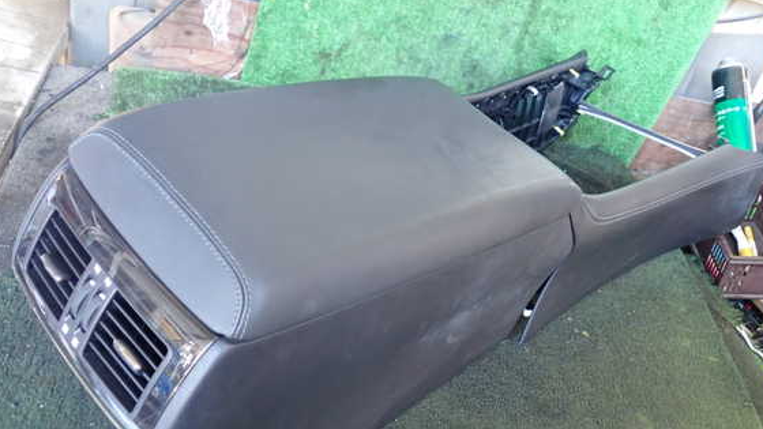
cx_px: 401
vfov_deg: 33.7
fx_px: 708
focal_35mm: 35
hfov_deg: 56.6
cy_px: 247
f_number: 2.3
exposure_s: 1/30
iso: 400
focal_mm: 5.4
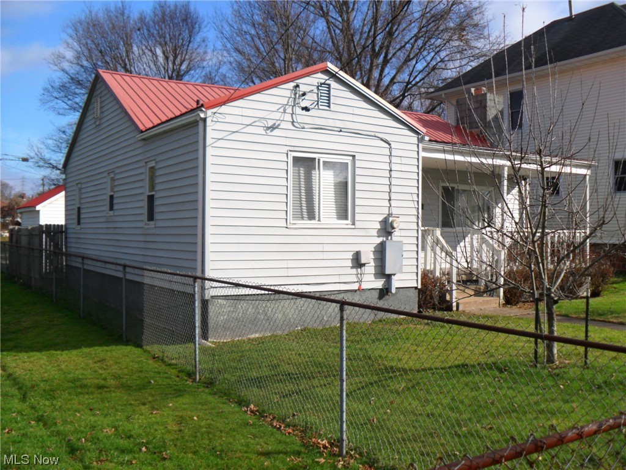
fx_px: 633
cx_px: 313
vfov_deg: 40.7
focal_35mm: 35
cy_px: 235
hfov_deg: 52.6
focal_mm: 6.3
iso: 80
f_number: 7.6
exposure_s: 1/250
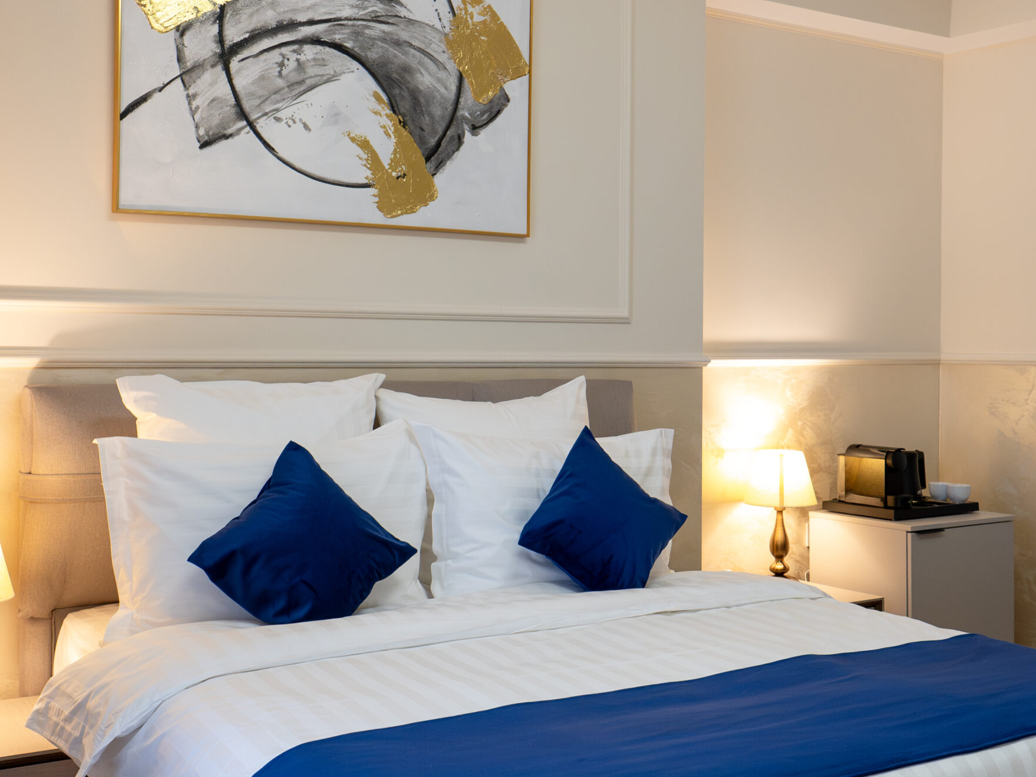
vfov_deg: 34.3
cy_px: 416
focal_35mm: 42
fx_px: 1257
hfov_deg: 44.6
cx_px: 617
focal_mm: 20
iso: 3200
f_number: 4.5
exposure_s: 1/200
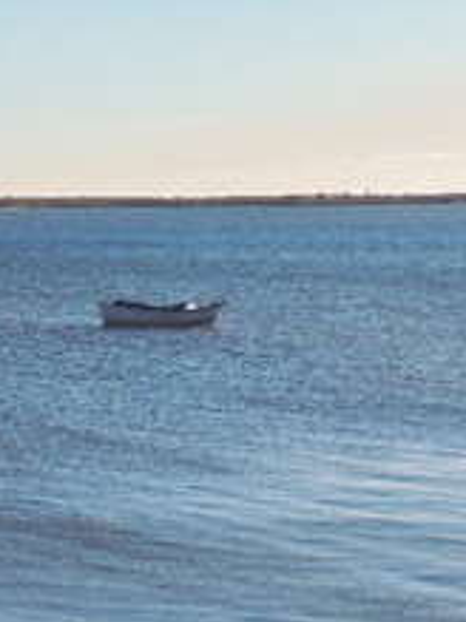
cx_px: 102
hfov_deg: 11.8
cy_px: 335
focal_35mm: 125
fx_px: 2246
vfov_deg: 15.8
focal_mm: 6.9
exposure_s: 1/125
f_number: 13.3
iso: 100
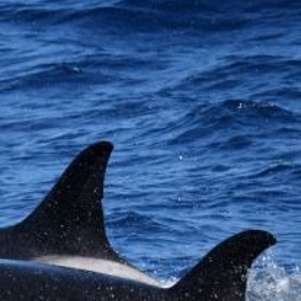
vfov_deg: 1.4
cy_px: 223
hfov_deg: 1.4
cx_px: -186
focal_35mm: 1279
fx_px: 12582
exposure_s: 1/8000
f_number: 6
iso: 1100
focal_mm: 390
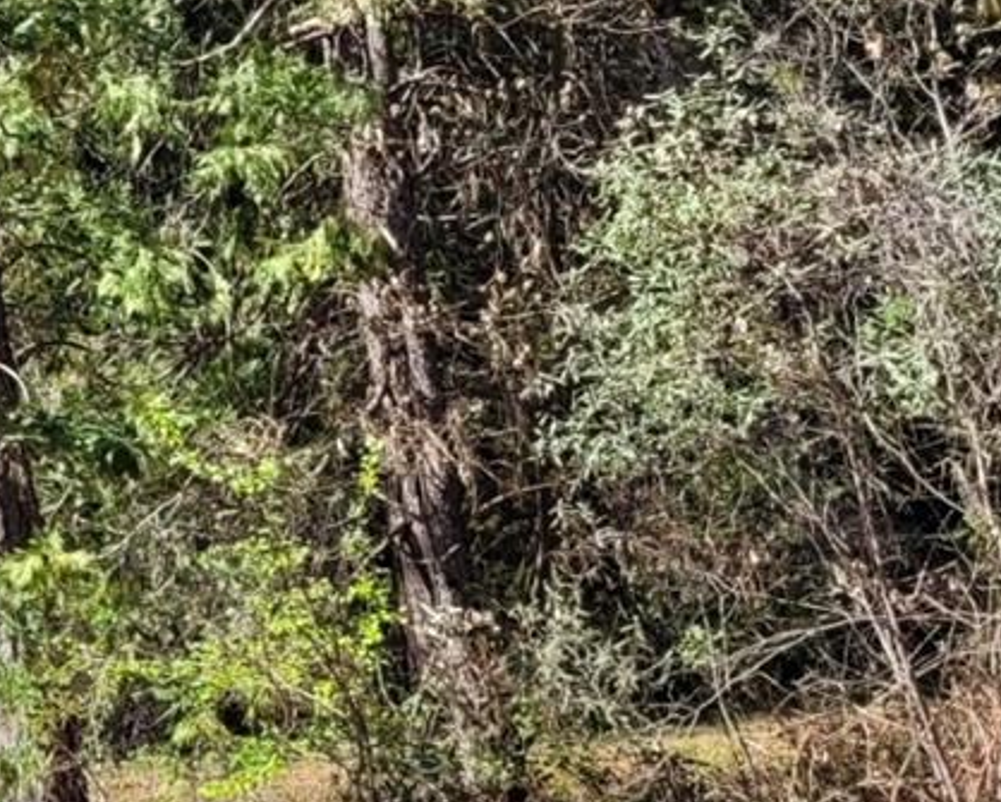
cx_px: -460
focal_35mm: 91
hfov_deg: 18.8
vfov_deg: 16.9
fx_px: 2698
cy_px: 328
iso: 40
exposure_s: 1/1238
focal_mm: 5.4
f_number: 1.8
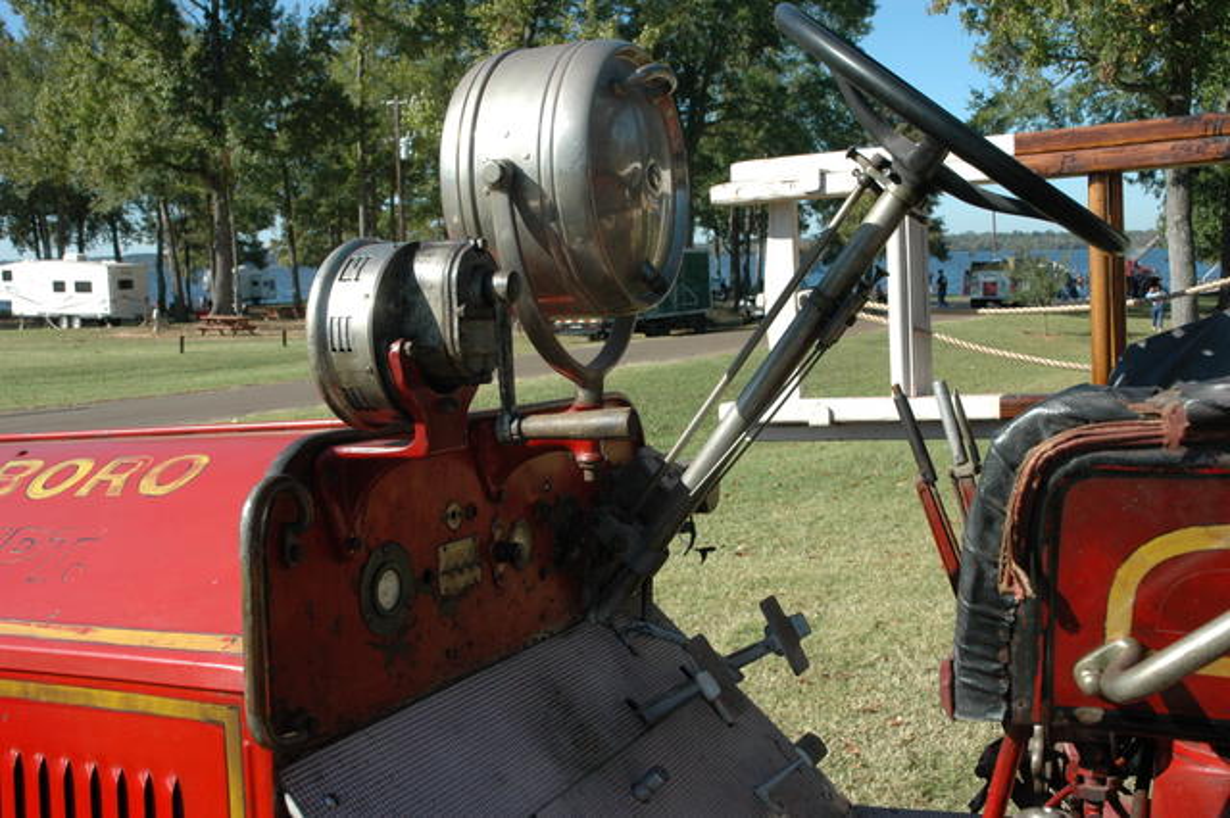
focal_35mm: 38
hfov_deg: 51.3
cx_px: 615
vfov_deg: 35.5
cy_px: 409
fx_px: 1281
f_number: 10
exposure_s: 1/400
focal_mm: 25
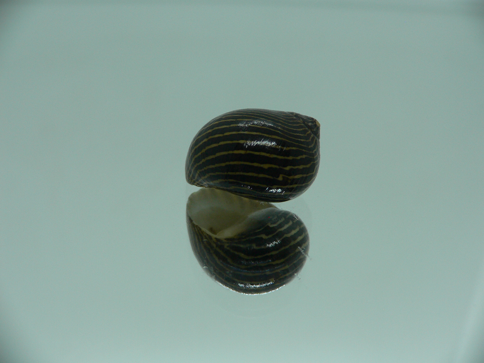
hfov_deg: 52.6
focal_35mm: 35
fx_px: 489
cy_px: 182
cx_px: 242
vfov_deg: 40.7
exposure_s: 1/60
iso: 80
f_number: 2.8
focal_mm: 4.6
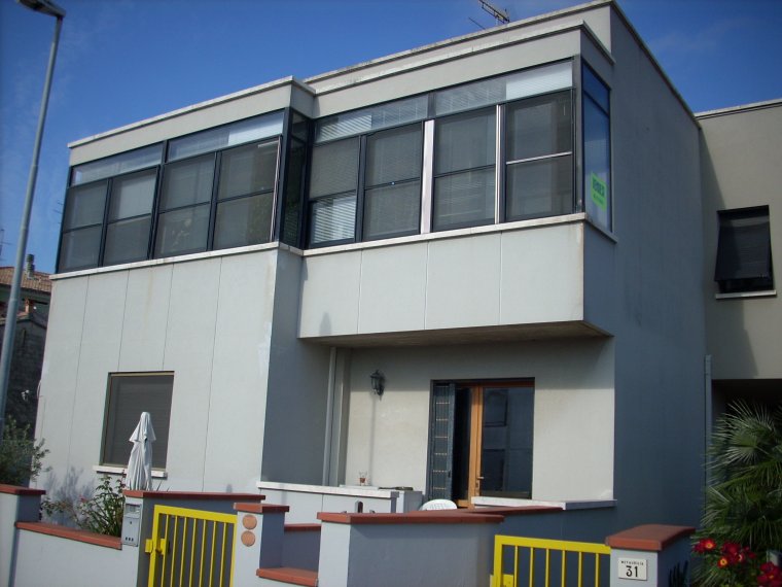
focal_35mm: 37
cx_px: 391
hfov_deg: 50.1
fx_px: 836
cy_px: 294
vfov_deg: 38.7
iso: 64
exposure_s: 1/297
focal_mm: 6.2
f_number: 5.6
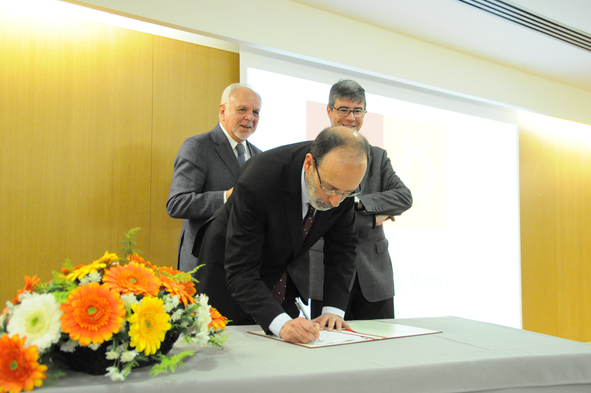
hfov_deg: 51.3
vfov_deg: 35.4
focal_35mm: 38
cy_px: 196
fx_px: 615
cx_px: 296
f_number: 4
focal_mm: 25
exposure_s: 1/160
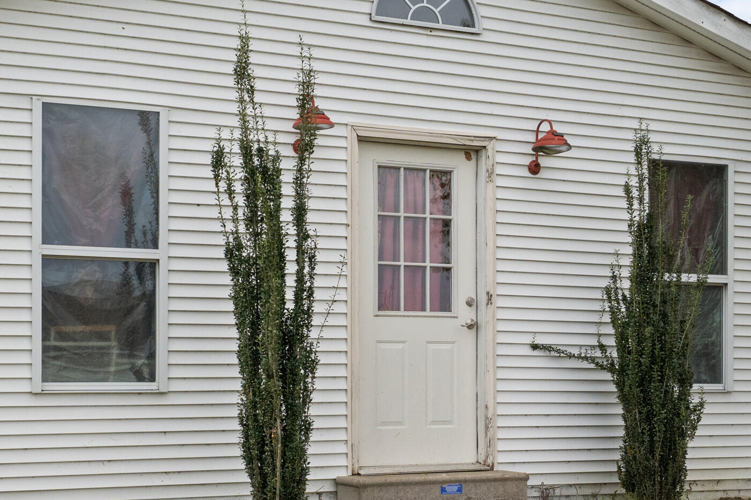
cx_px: 271
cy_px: 275
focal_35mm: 62
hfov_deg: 32.2
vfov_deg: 21.9
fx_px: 1293
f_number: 9
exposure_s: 1/2000
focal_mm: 30
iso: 800
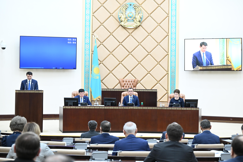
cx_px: 122
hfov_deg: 28.8
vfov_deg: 19.5
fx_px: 472
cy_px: 81
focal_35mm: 70
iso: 4000
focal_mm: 70
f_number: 3.5
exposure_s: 1/200
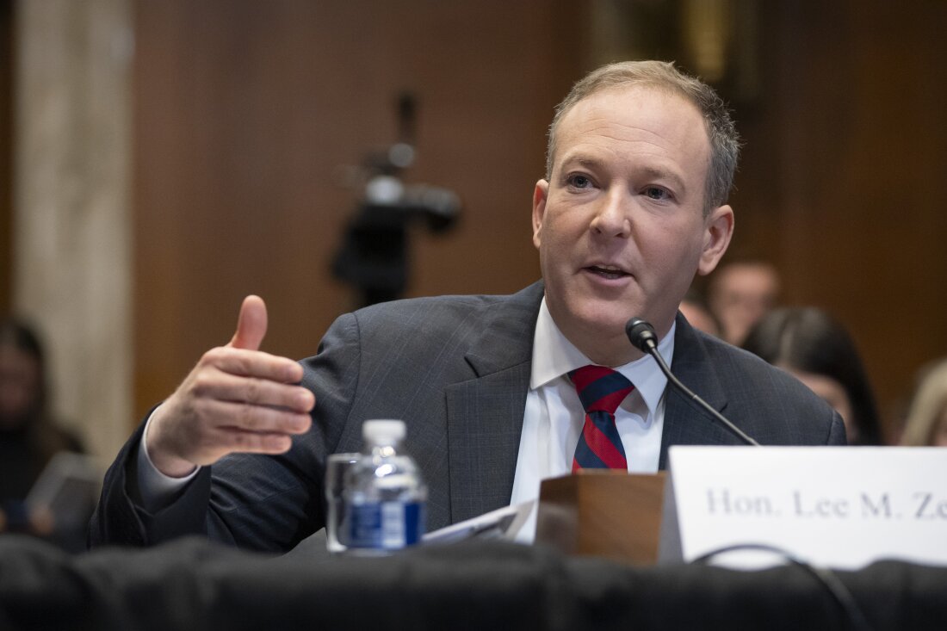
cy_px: 316
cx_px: 474
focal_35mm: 163
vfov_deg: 8.4
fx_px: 4287
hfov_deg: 12.6
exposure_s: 1/500
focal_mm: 109
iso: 3200
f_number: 2.8
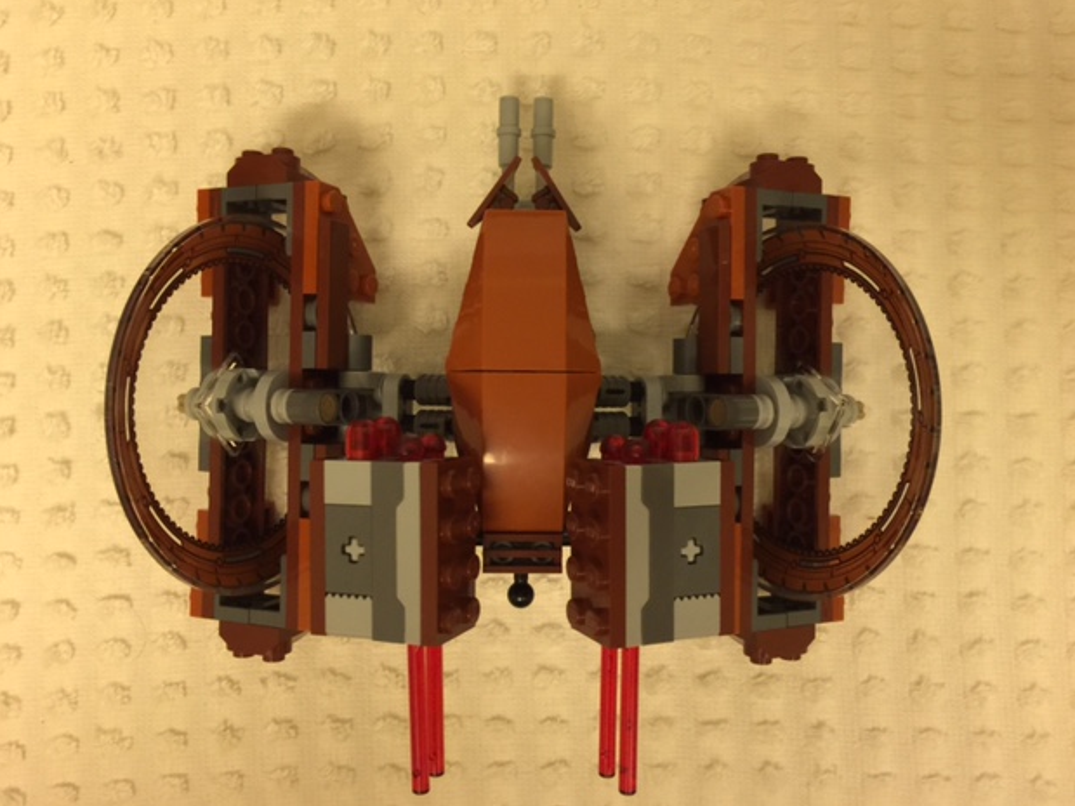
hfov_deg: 60.0
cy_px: 406
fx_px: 931
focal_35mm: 30
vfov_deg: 46.8
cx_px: 521
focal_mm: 4.15
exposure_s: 1/4
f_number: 2.2
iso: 64
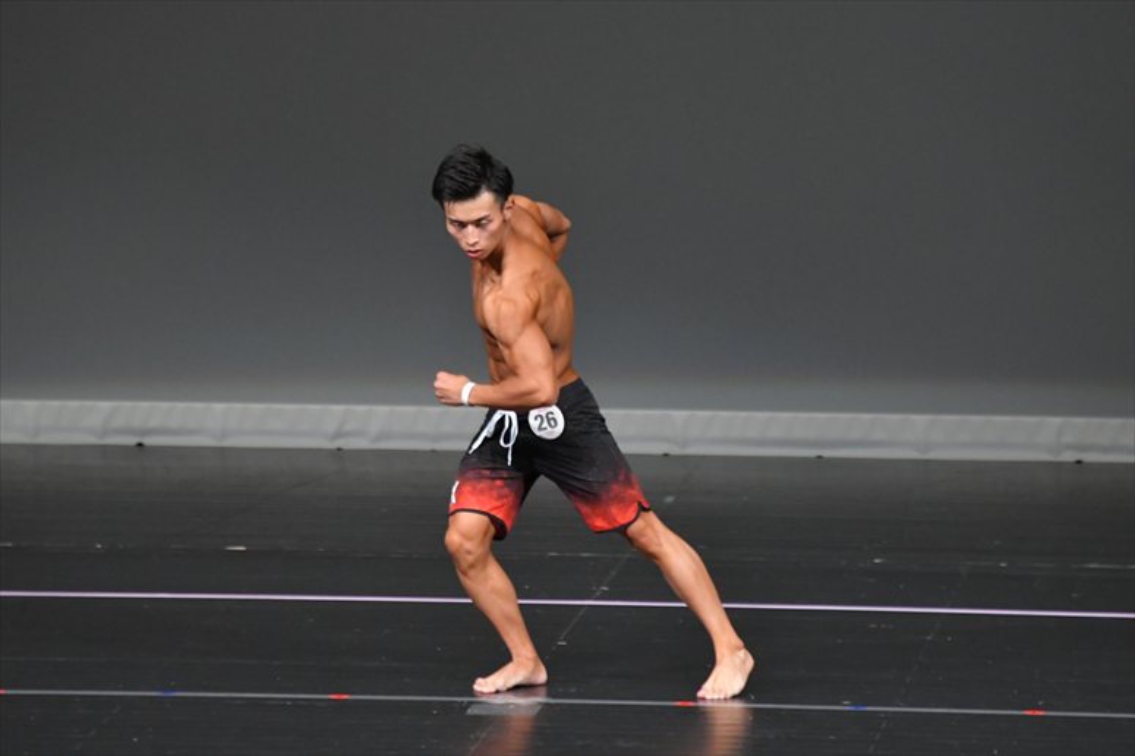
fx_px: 10872
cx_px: 568
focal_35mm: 345
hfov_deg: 6.0
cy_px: 378
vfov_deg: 4.0
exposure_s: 1/400
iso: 4000
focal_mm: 230
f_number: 5.6
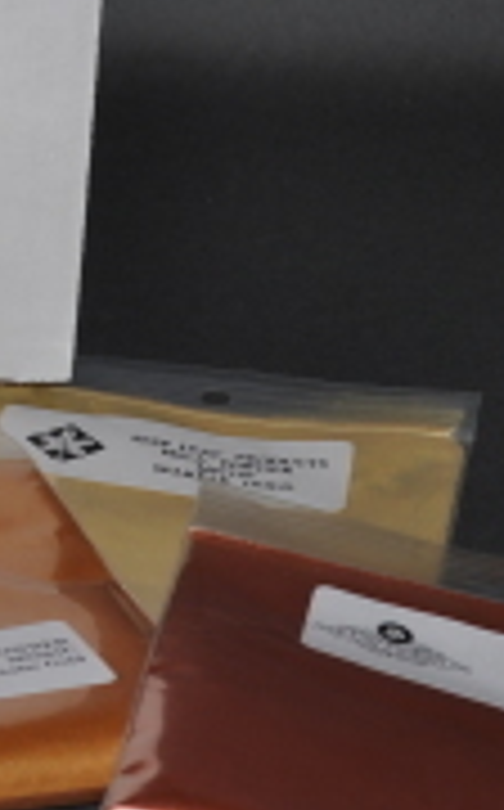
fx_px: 2932
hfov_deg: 9.2
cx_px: -522
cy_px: 279
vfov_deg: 15.7
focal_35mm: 133
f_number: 9
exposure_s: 1/160
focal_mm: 26
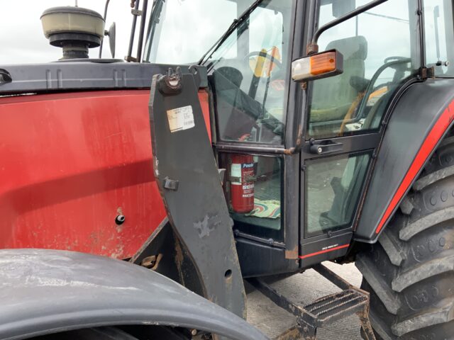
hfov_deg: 61.7
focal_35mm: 29
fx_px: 380
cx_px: 227
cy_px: 170
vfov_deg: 48.2
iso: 16
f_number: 1.8
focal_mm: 3
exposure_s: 1/312
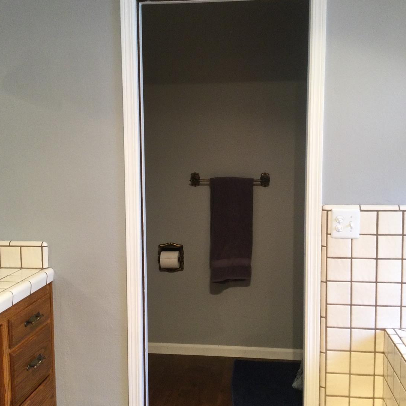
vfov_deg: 43.9
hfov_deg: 43.9
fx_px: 504
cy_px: 196
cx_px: 197
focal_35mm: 38
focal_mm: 3.3
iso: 80
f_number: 2.4
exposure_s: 1/30
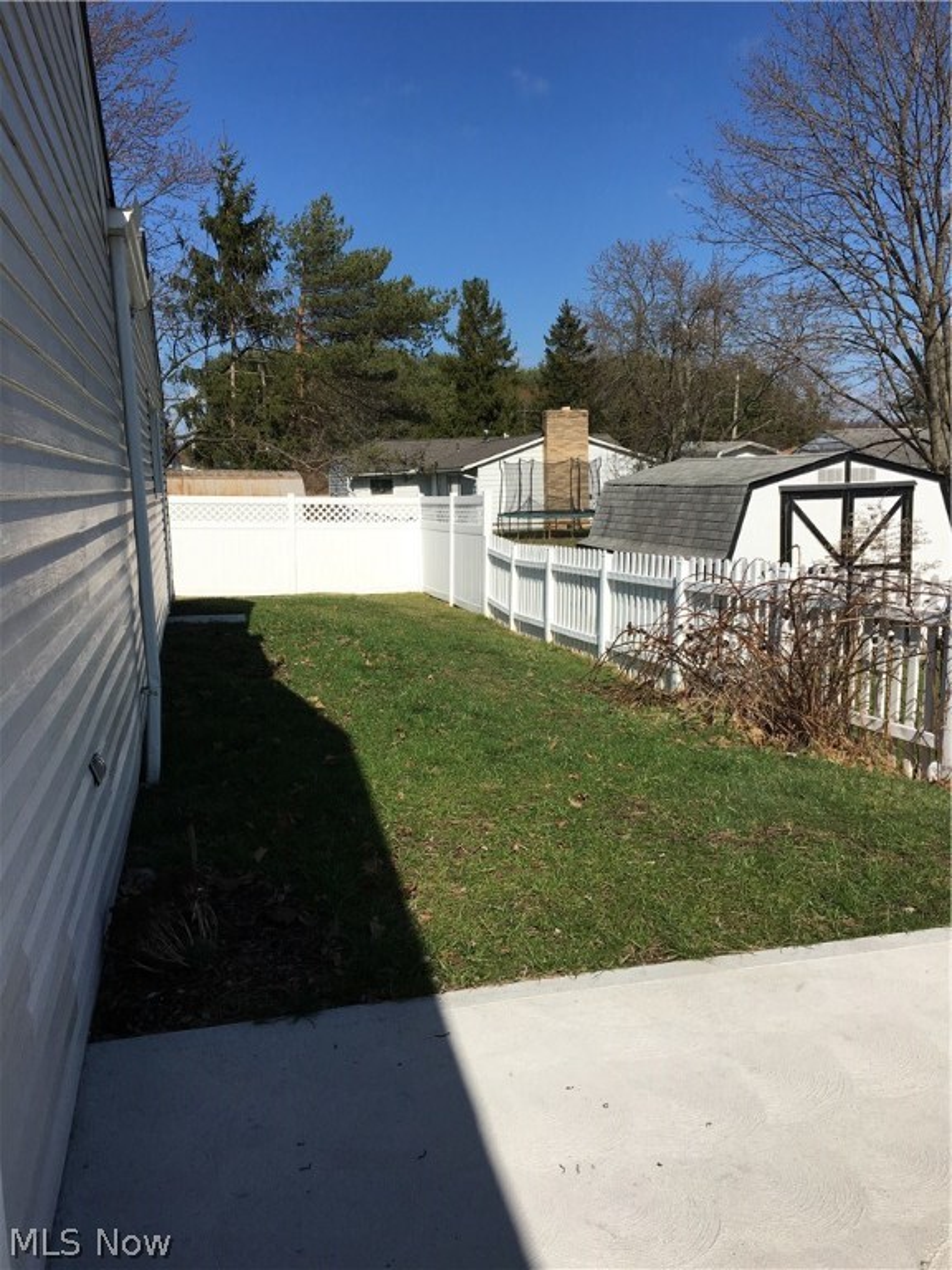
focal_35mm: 29
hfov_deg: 48.2
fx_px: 1063
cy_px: 635
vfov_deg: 61.7
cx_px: 476
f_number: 2.2
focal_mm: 4.15
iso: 25
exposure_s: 1/2849
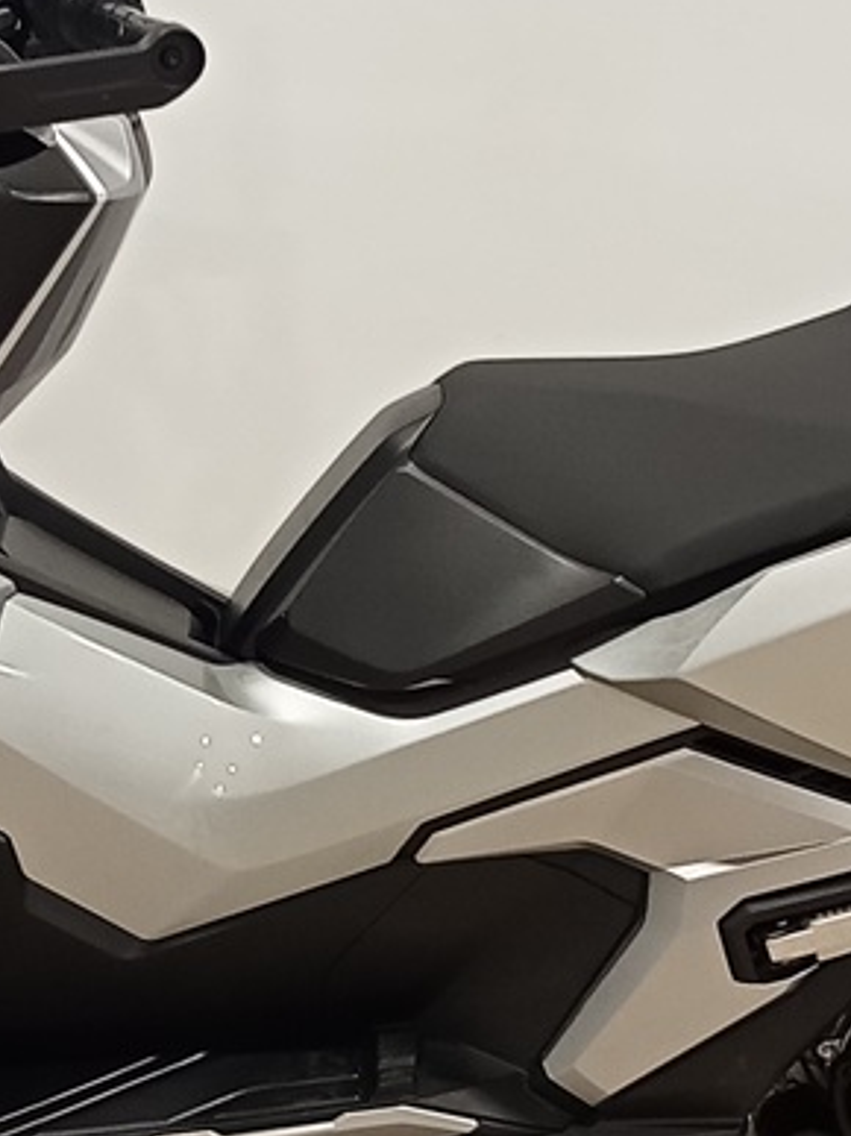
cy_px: 674
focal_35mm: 108
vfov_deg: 18.2
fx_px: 3542
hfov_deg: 13.7
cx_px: 399
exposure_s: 1/33.3
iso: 316
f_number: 2.2
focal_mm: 3.46
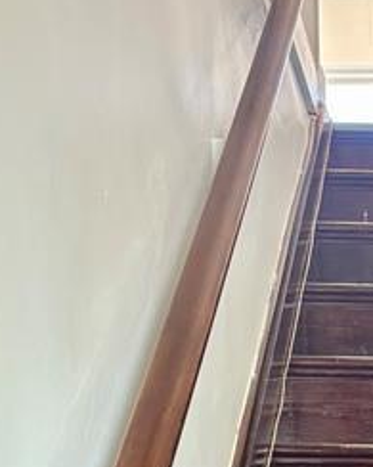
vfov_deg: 22.2
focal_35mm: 80
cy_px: 542
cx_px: 476
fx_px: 1105
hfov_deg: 18.0
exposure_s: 1/60
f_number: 1.6
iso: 250
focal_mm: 5.96
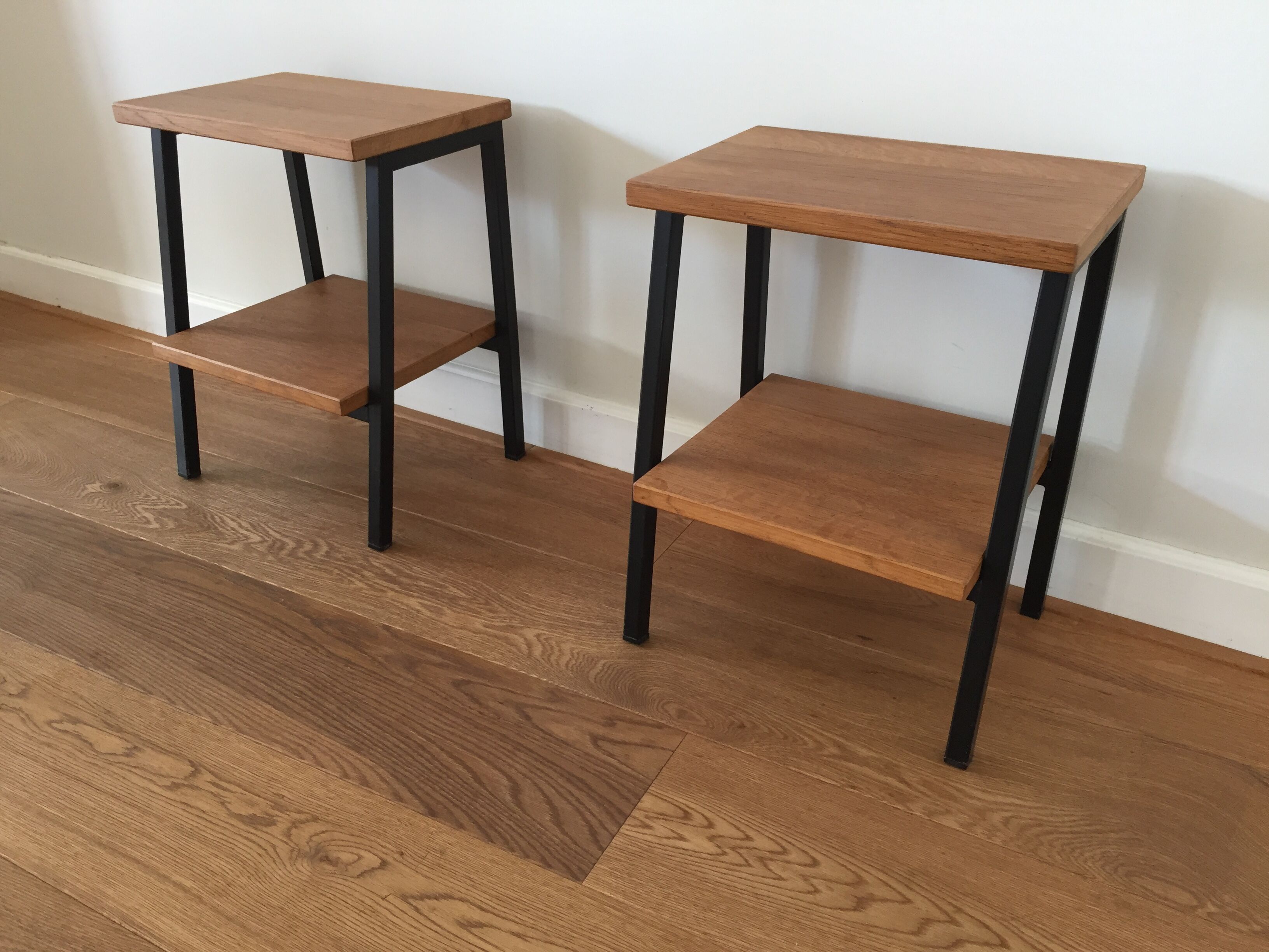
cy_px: 476
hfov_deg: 61.7
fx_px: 1063
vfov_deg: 48.2
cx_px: 634
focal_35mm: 29
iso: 100
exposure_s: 1/33
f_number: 2.2
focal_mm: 4.15
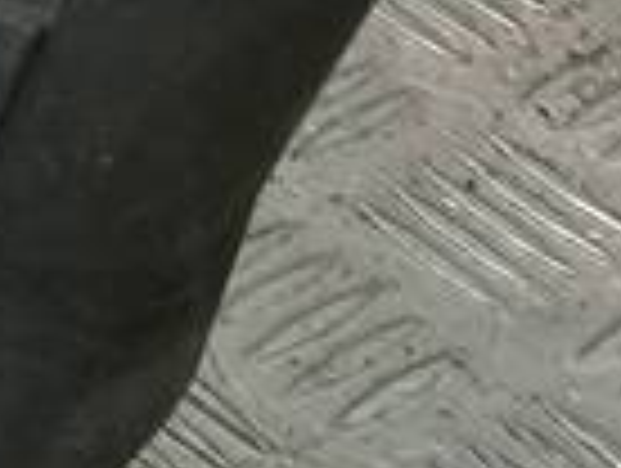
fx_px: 3325
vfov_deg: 8.0
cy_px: -126
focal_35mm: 185
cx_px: -1076
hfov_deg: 9.1
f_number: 1.8
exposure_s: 1/50
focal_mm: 4.6
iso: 40
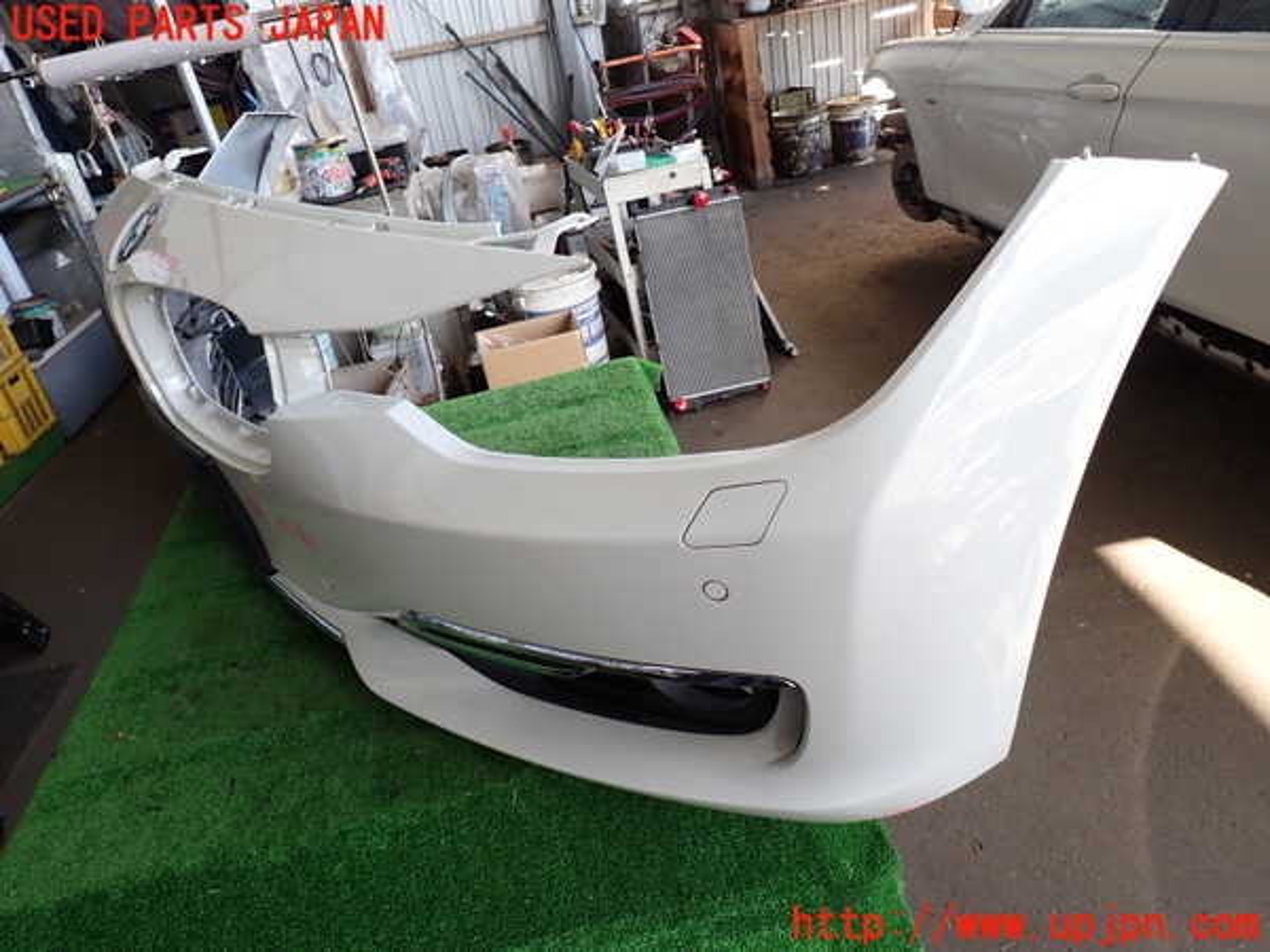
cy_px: 476
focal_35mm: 25
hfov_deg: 69.4
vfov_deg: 54.9
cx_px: 635
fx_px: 917
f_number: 2.8
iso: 100
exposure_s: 1/100
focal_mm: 4.5
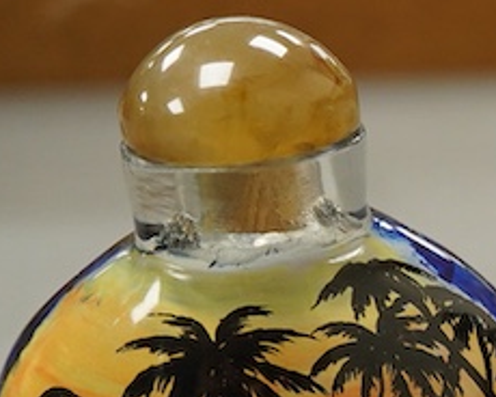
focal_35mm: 165
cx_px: 843
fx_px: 2422
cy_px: 406
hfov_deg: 11.0
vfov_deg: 9.3
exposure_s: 1/125
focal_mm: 30
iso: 1250
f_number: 7.1
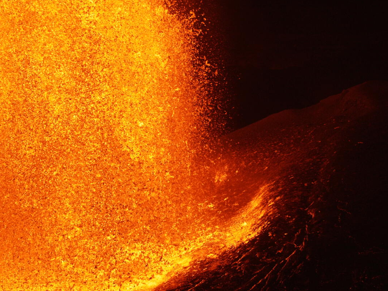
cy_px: 156
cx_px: 227
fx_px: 2680
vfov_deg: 6.2
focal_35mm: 239
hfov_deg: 8.3
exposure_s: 1/200
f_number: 7.1
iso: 1250
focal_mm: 200
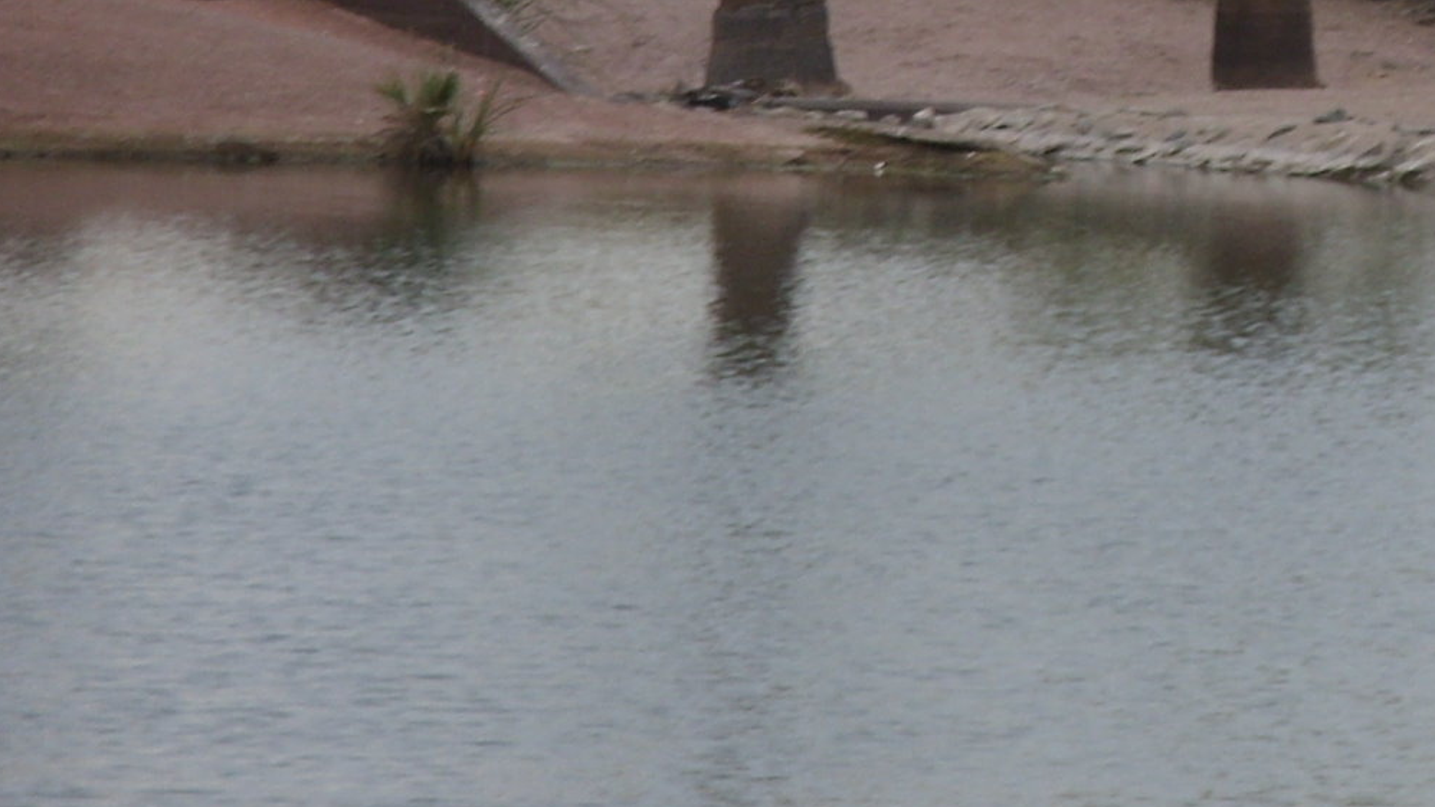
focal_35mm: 538
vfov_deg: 2.3
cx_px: 1696
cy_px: -548
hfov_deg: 4.0
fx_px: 20473
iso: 50
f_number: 4.6
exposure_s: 1/91
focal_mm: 31.5
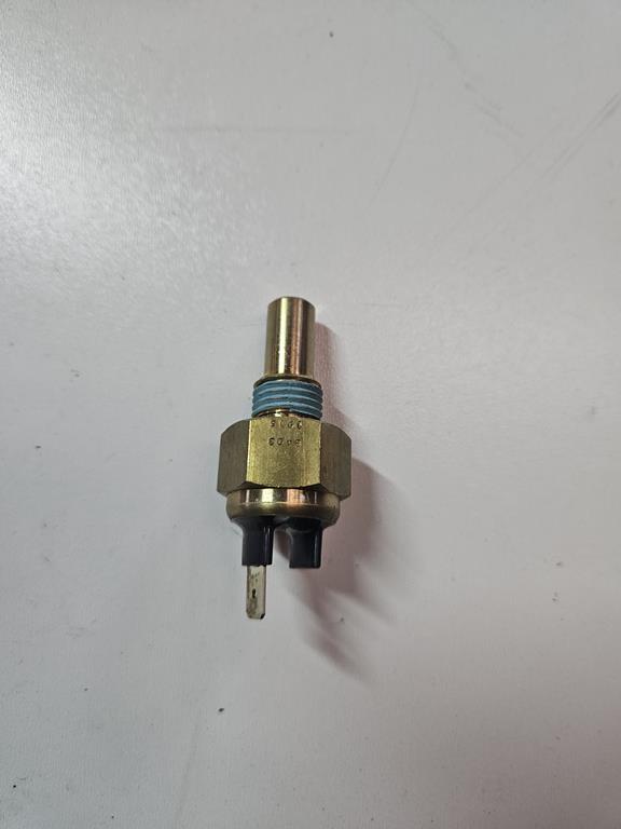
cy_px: 414
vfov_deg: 73.9
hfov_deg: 58.9
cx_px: 310
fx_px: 550
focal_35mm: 23
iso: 320
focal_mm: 5.4
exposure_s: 1/100
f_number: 1.8
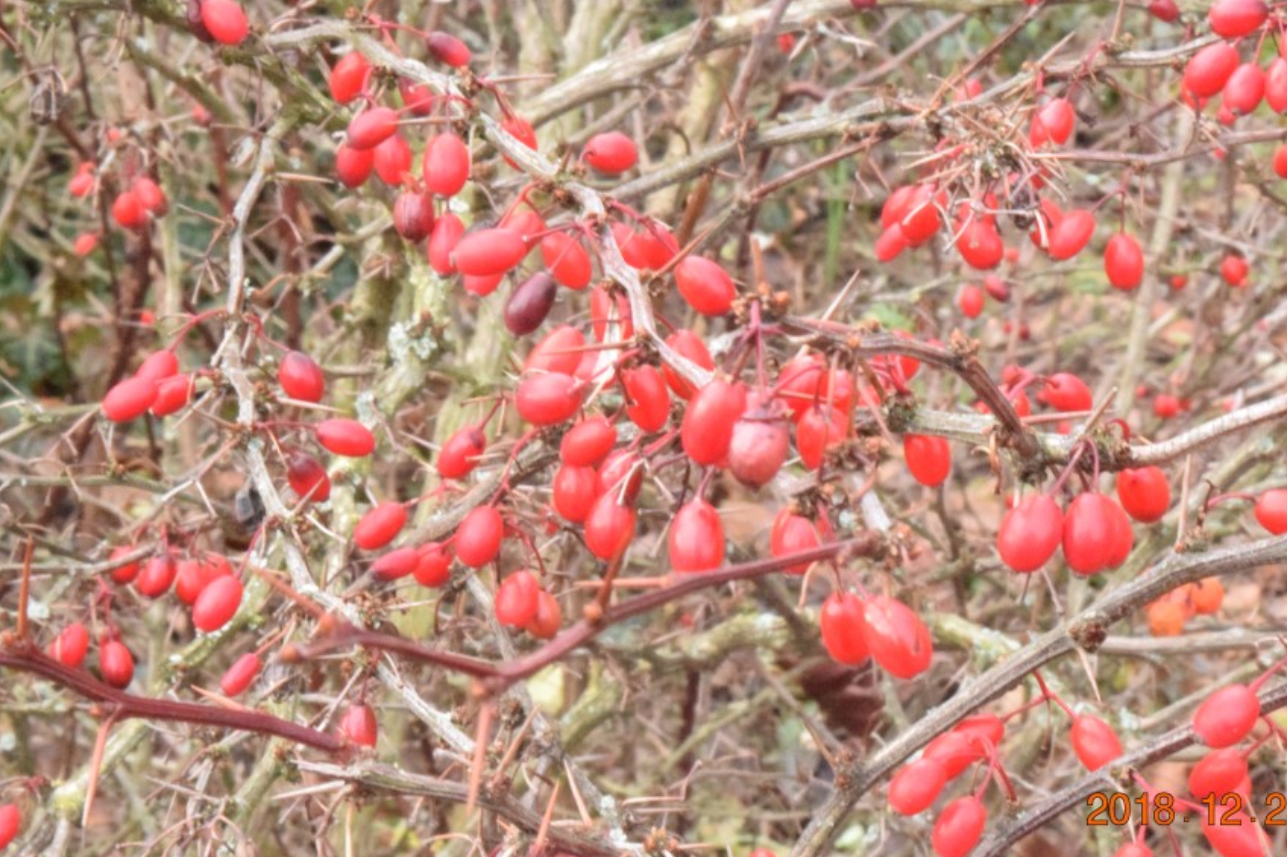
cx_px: 678
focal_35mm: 100
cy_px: 370
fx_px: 3560
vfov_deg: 13.7
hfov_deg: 20.5
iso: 12800
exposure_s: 1/60
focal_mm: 55
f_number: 36
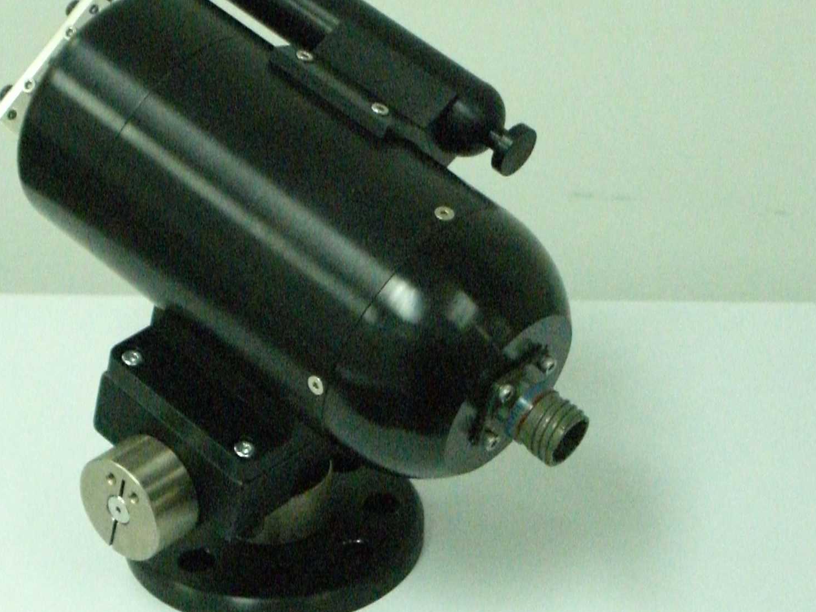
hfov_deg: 17.7
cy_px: 238
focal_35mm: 111
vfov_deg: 13.3
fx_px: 2617
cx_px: 271
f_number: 4.4
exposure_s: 1/100
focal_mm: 16.6
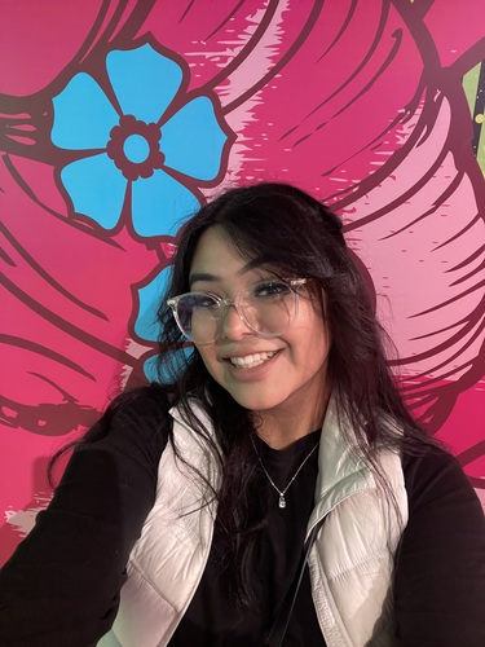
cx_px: 242
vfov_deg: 73.9
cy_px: 324
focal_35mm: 23
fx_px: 430
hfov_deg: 58.9
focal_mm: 2.71
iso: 400
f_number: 2.2
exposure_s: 1/20
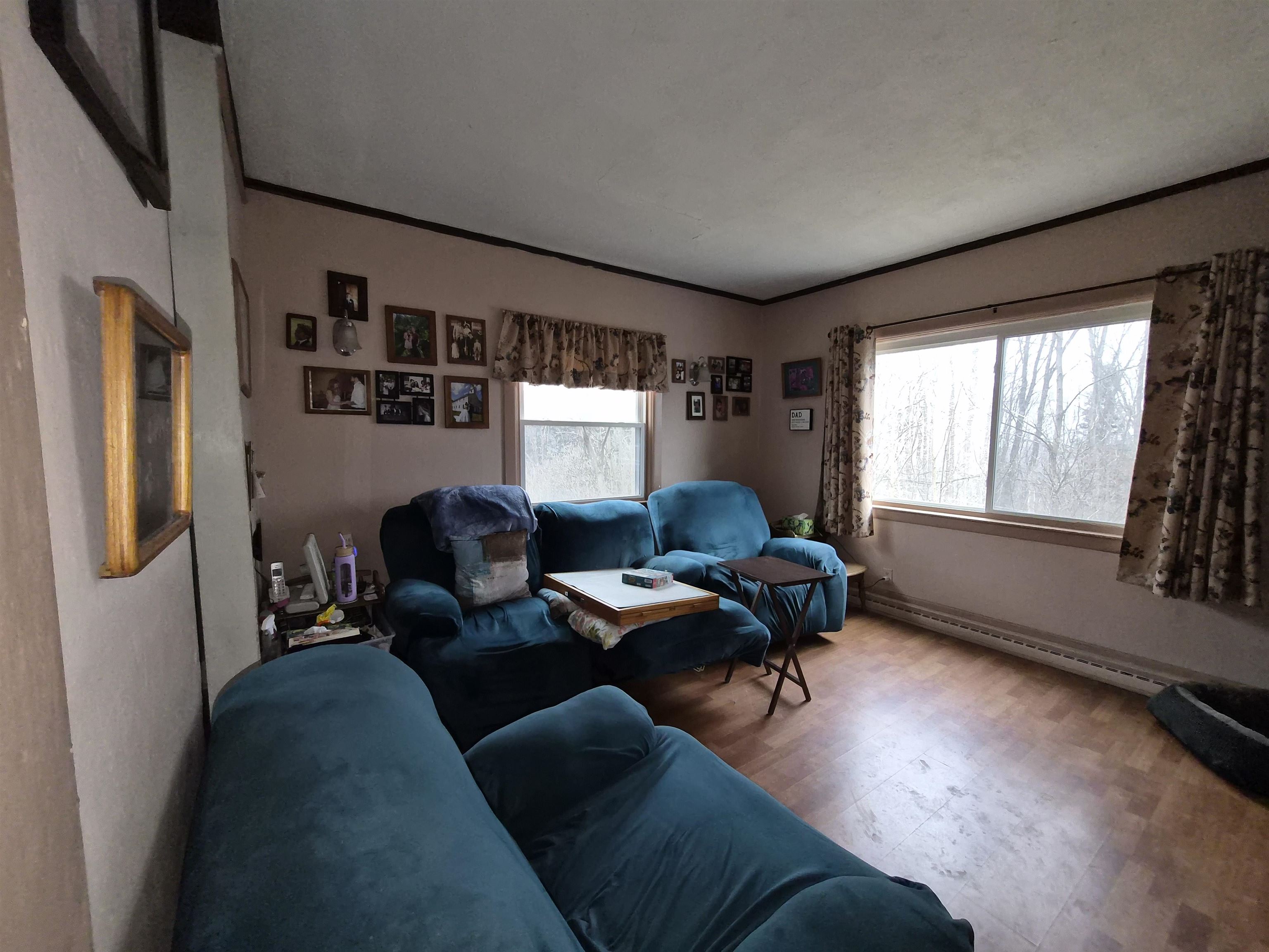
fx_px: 477
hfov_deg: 106.2
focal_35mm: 13
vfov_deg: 89.9
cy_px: 476
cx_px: 634
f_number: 2.2
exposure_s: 1/60
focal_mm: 1.7
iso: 160
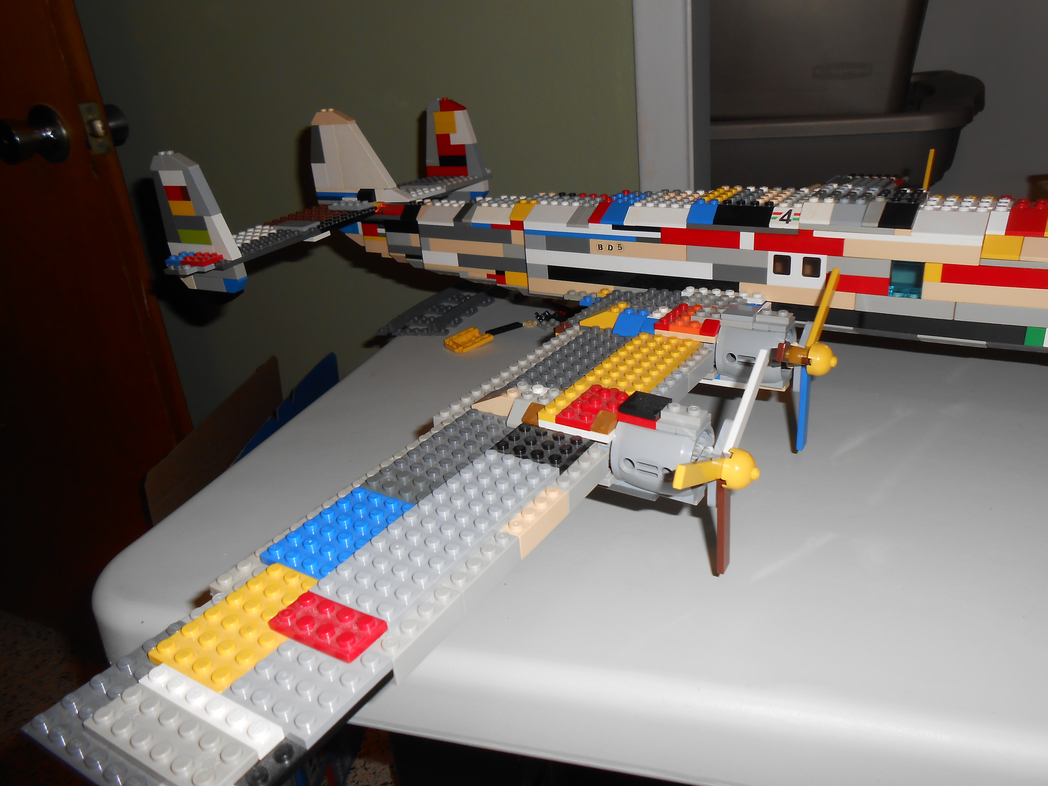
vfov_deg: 53.1
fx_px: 787
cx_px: 524
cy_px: 393
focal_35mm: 26
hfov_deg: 67.3
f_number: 3.5
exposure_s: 1/25
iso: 80
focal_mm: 4.6
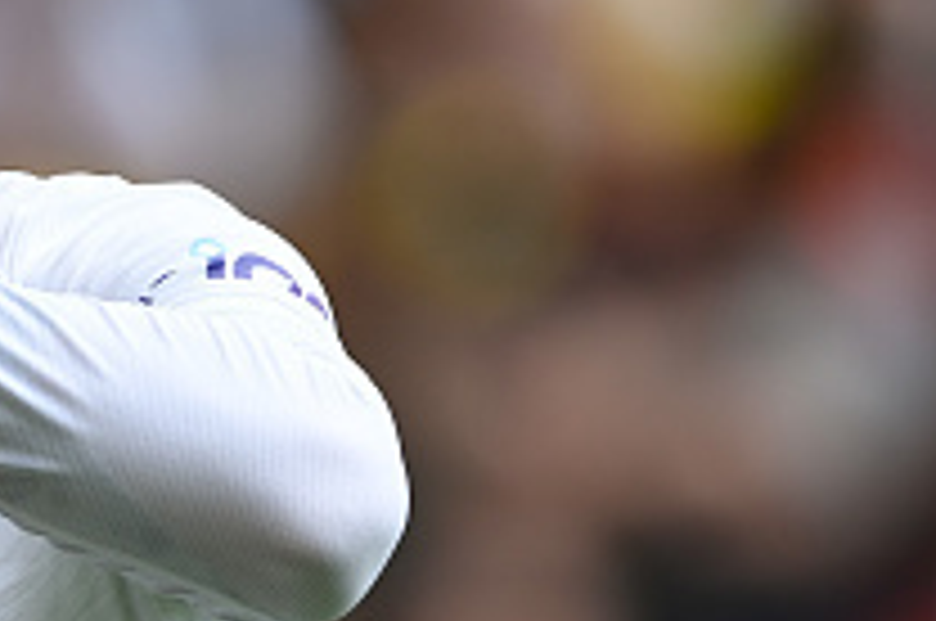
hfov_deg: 1.8
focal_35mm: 1144
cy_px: 261
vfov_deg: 1.2
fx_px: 29698
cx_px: -108
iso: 400
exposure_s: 1/3200
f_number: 3.2
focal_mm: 400
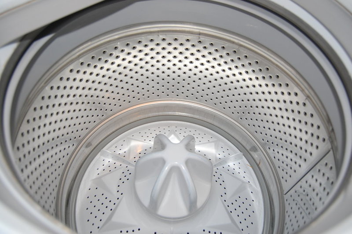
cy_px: 117
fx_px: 264
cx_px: 176
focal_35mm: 27
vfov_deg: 47.9
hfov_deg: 67.4
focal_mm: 18
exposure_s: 1/60
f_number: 3.5
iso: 400
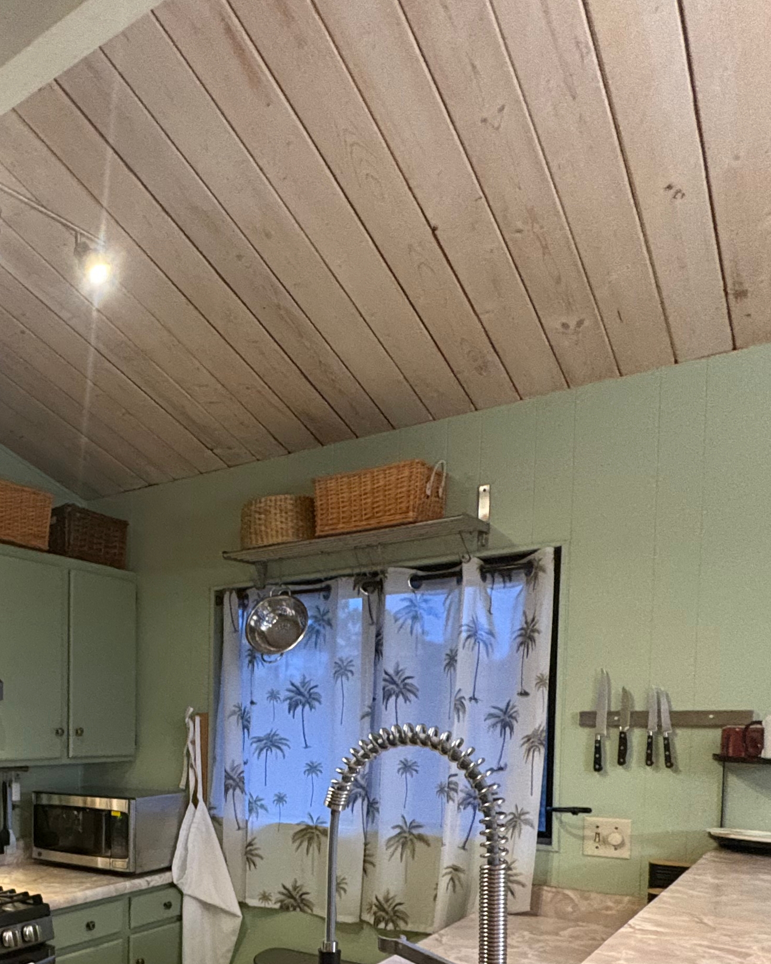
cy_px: 765
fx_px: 856
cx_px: 48
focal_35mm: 30
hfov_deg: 43.4
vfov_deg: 54.9
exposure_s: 1/60
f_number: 2.2
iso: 640
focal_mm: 2.22
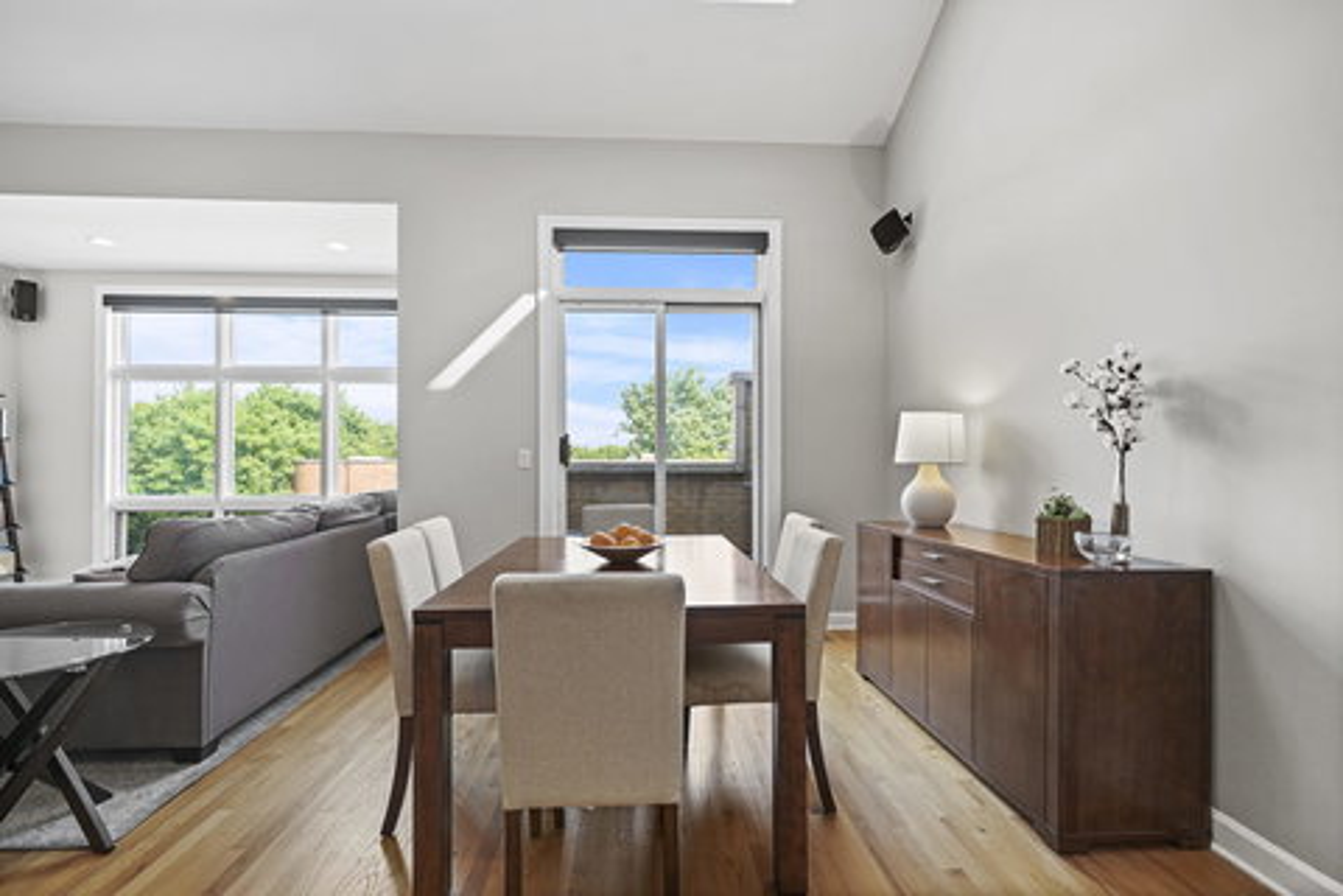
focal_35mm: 15
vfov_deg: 77.3
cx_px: 672
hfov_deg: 100.4
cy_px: 448
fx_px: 560
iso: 400
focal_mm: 15
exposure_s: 1/60
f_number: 4
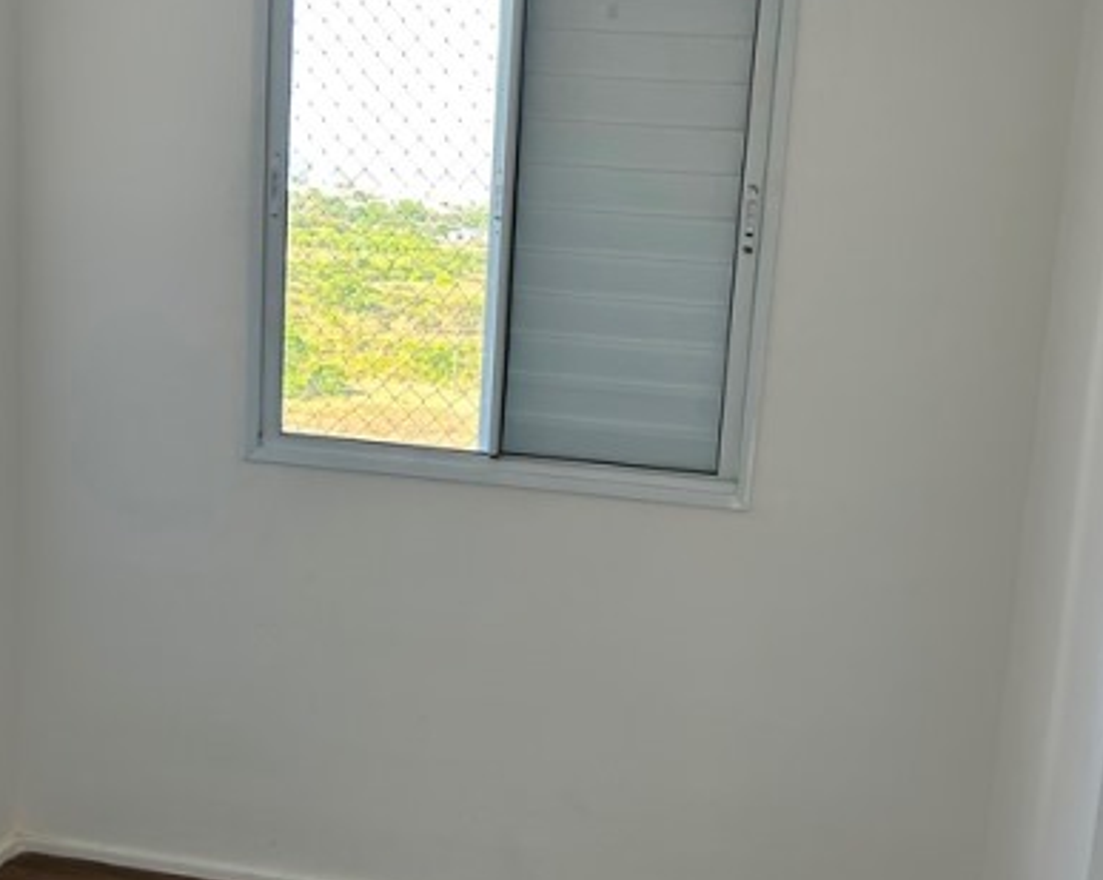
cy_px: 441
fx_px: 1370
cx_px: 573
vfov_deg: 35.6
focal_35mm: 42
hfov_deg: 43.8
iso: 50
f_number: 1.5
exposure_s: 1/164
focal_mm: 5.7
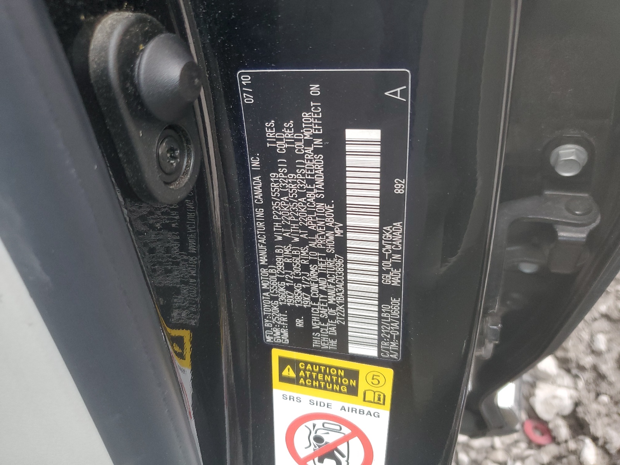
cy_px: 232
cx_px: 310
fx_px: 466
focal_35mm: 26
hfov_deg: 67.3
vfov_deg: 53.1
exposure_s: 1/120
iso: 86
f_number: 1.5
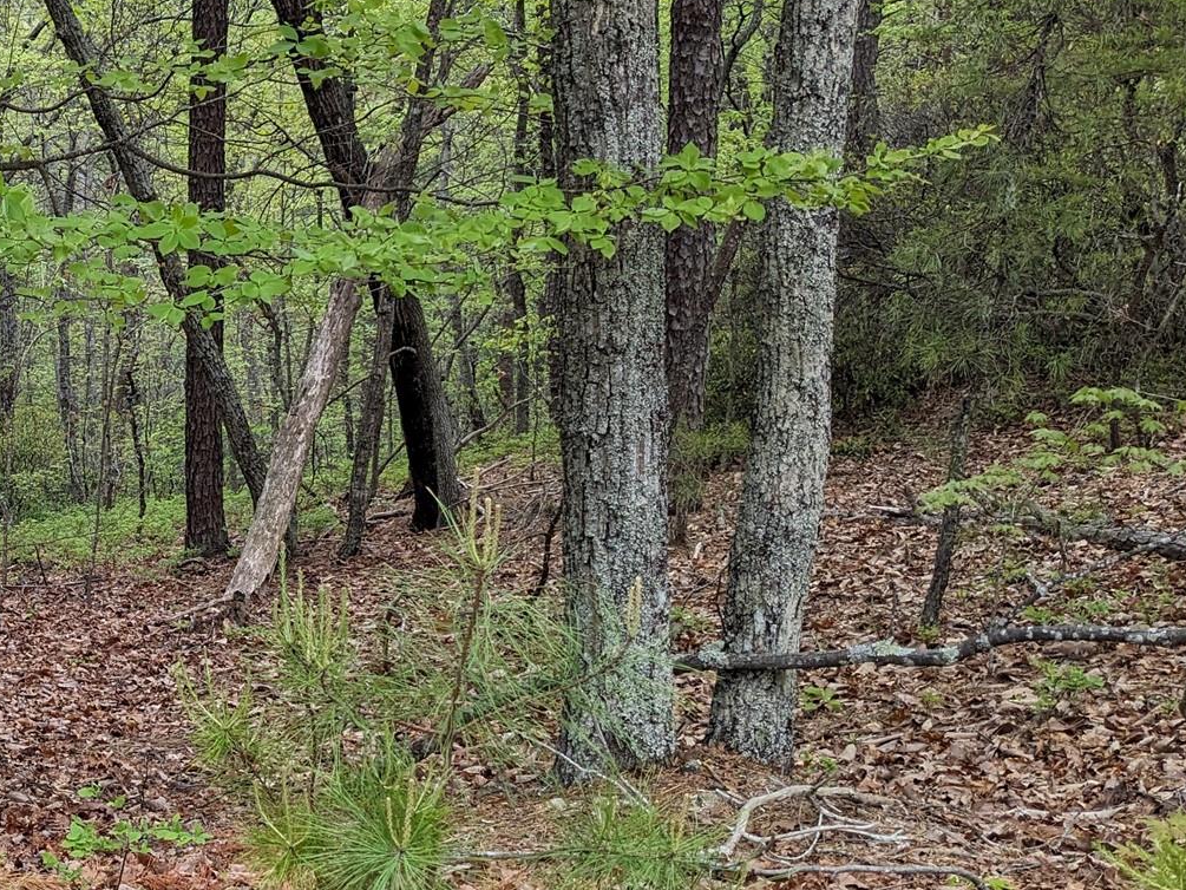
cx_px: 7
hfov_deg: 32.2
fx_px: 1885
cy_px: 456
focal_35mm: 55
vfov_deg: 26.6
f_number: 1.73
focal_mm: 4.38
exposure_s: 1/410
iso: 44
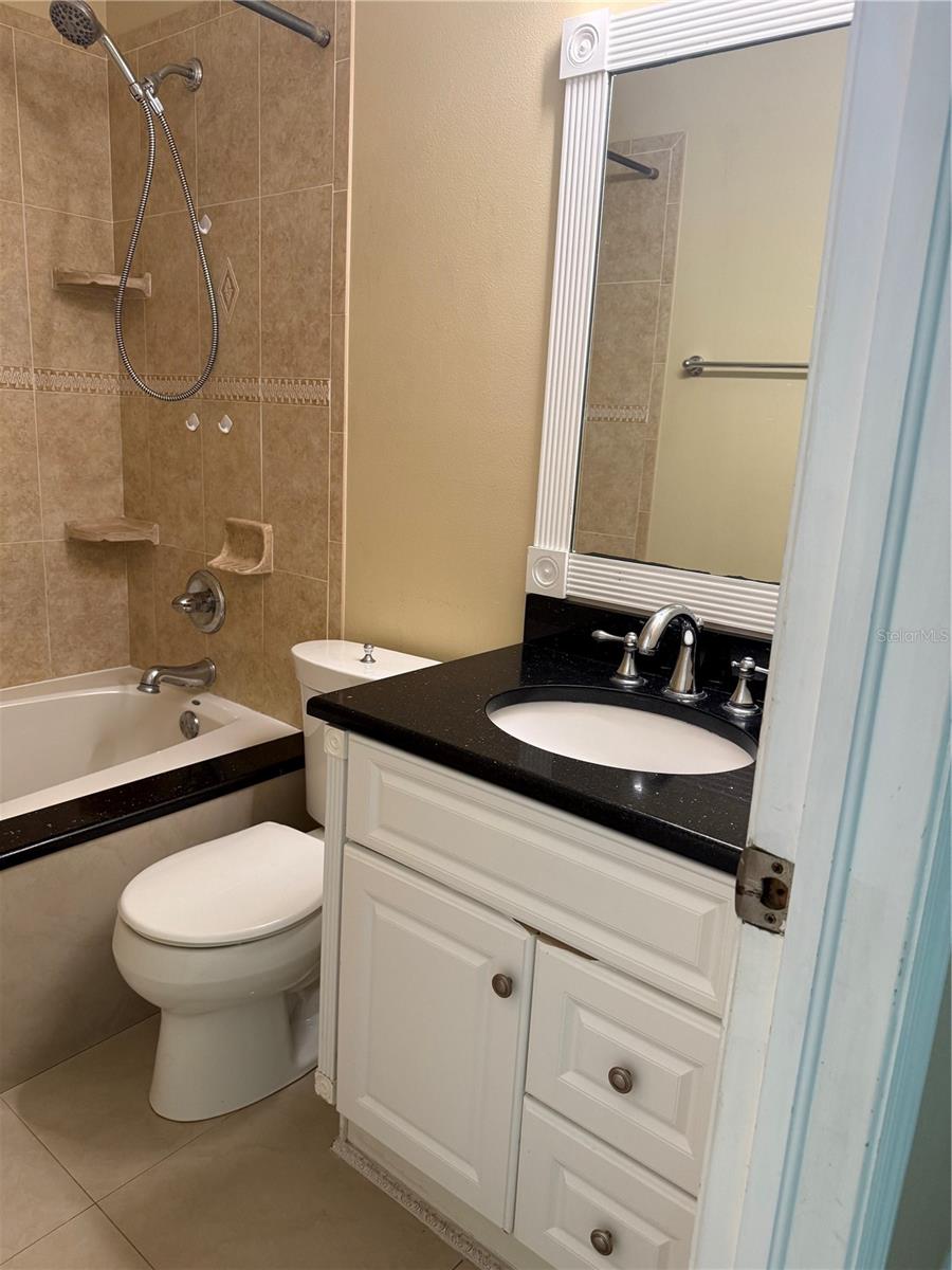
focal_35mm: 24
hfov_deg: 56.8
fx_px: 880
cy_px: 635
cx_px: 476
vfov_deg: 71.6
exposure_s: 1/60
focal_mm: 6.76
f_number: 1.78
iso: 250
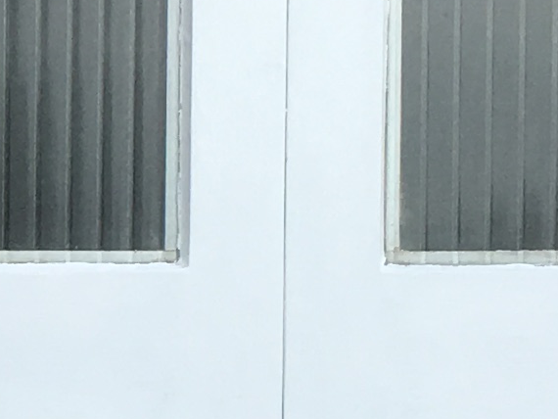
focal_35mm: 205
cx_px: -563
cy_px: 557
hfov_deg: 9.1
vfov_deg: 7.2
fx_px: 3306
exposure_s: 1/538
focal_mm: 4.15
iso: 25
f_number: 2.2
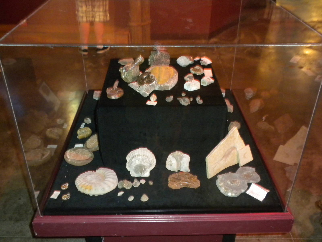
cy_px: 121
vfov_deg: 38.7
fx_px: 344
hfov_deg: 50.1
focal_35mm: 37
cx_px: 161
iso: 400
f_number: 3.5
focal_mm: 6.6
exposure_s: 1/4
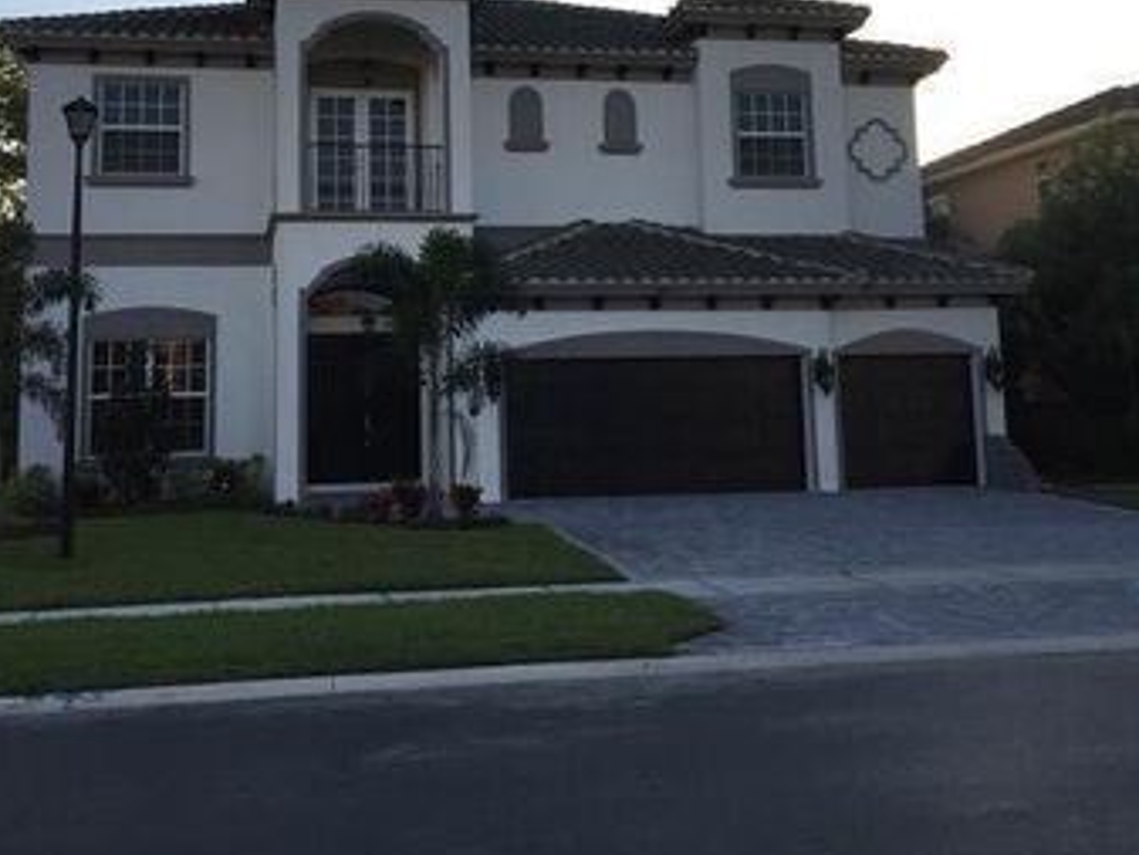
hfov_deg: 43.8
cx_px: 534
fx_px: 1415
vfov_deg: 33.1
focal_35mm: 43
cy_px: 242
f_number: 2.2
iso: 50
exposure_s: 1/1799
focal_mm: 4.15
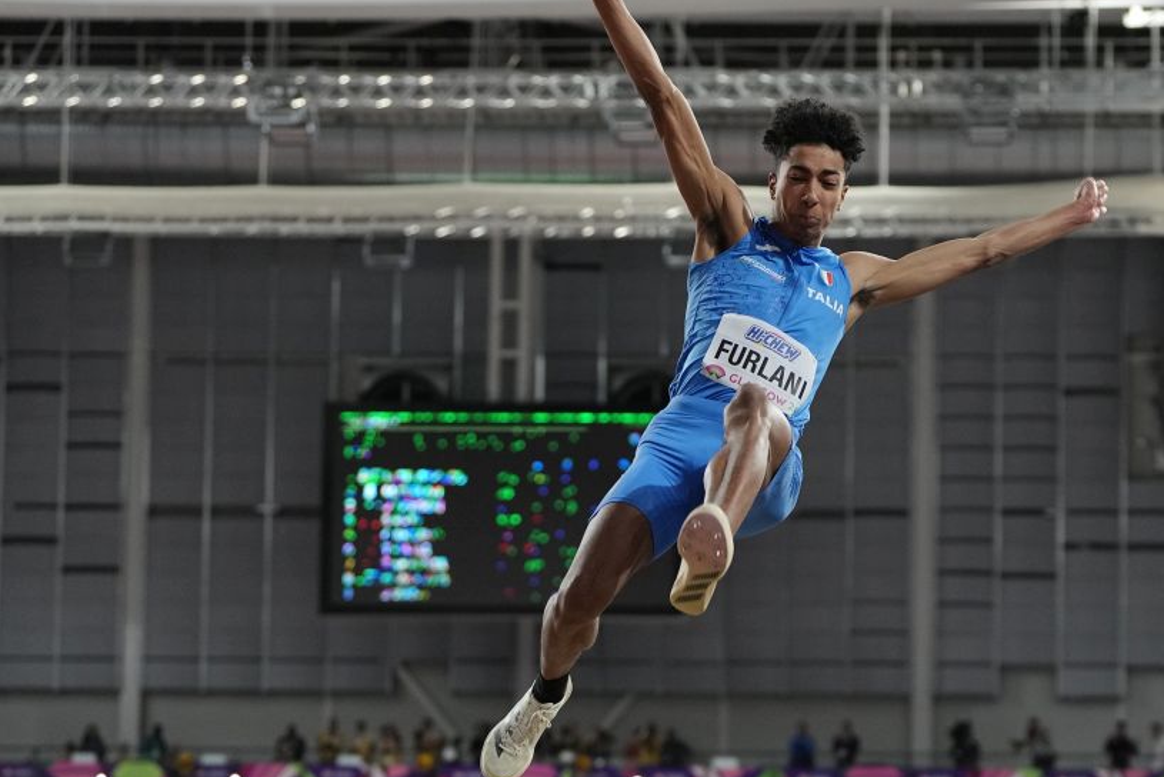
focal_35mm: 92
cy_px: 356
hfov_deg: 22.1
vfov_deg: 14.9
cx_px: 713
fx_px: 2976
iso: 2000
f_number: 2.8
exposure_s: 1/1600
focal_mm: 75
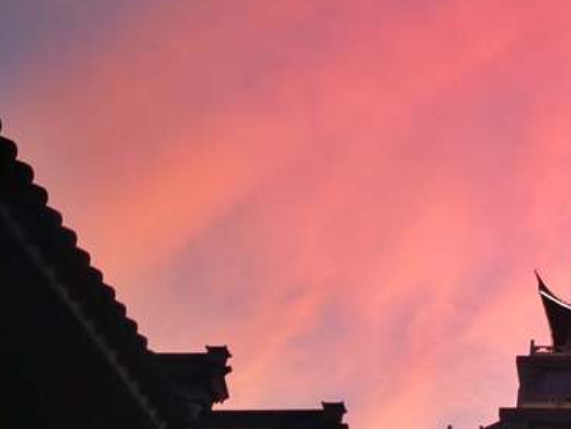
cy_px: 147
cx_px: 612
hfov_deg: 35.8
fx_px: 759
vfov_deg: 31.3
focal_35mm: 46
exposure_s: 1/33.3
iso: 84
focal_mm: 3.66
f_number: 2.2
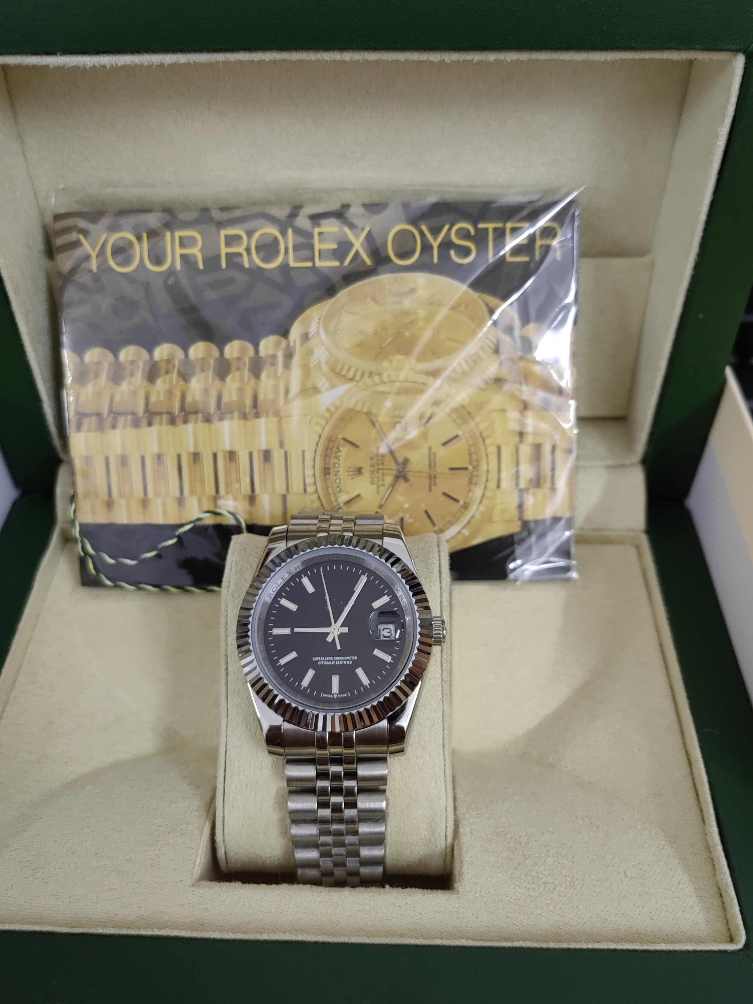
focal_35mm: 27
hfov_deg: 51.4
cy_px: 502
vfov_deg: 65.3
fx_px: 783
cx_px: 376
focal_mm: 5.54
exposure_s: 1/33.3
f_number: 1.8
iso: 320
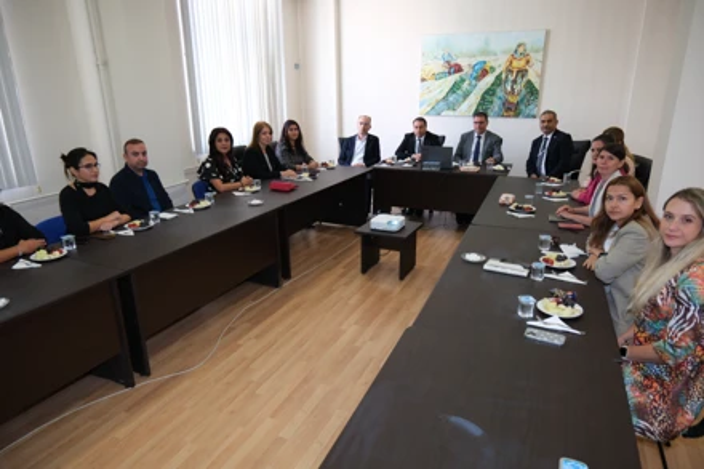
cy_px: 234
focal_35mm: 24
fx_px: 469
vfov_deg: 53.1
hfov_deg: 73.8
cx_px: 352
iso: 500
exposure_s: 1/60
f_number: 2.8
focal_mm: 16
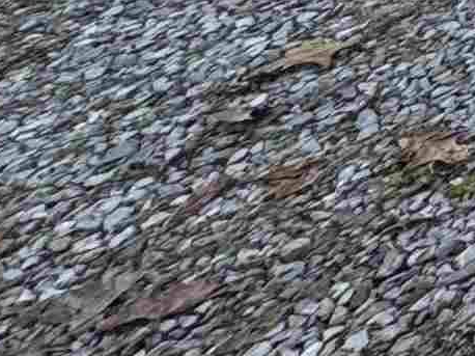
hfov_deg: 10.2
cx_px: 1580
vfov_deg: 10.7
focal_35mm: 94
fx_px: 1289
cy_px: -715
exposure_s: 1/154
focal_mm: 2.22
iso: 40
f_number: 2.2
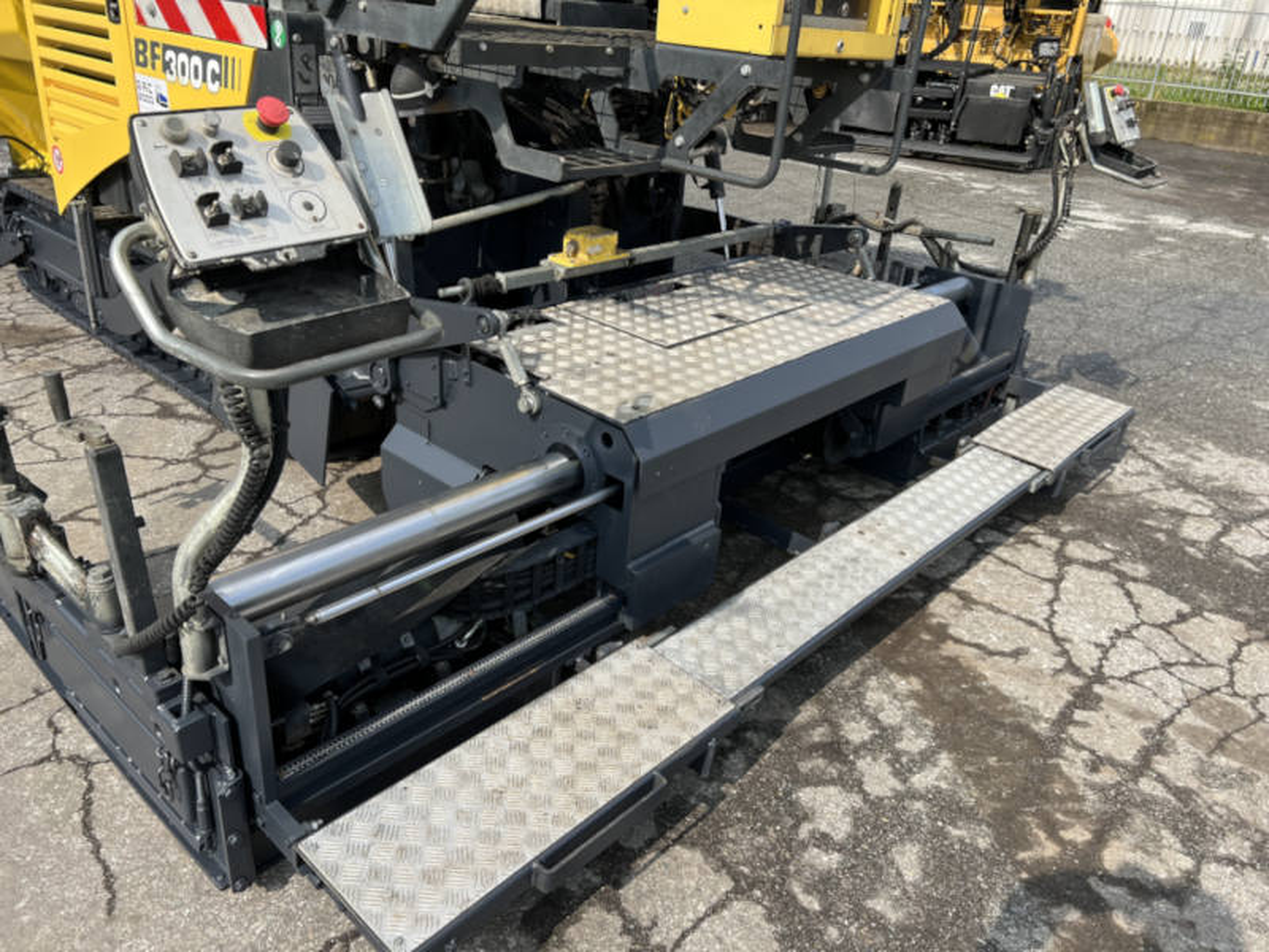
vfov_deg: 53.1
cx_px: 634
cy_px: 476
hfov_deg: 67.3
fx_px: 953
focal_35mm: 26
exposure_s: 1/3077
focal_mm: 5.7
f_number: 1.5
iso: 50
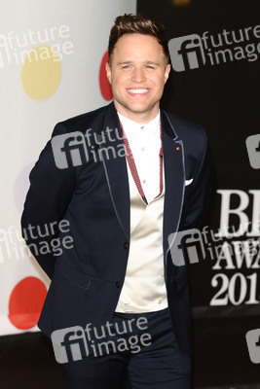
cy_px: 194
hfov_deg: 9.9
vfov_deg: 14.9
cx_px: 130
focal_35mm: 138
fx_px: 1494
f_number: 4.5
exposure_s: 1/160
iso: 320
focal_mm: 92
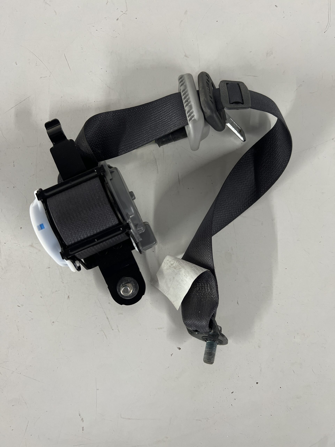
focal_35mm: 26
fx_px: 335
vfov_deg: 67.3
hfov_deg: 53.1
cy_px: 224
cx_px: 168
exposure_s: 1/60
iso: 250
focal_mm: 5.7
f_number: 1.5
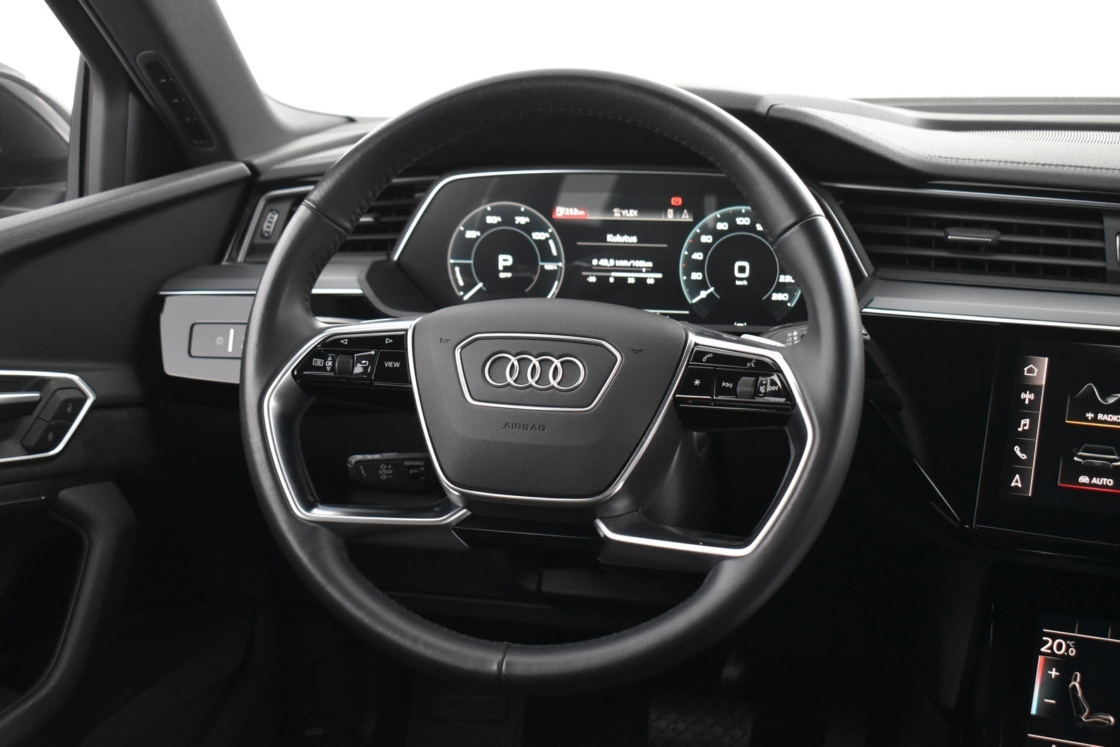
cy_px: 380
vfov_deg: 29.2
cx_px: 562
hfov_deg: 42.7
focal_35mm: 46
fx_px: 1431
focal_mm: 30
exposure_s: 1/15
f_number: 4.2
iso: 3200
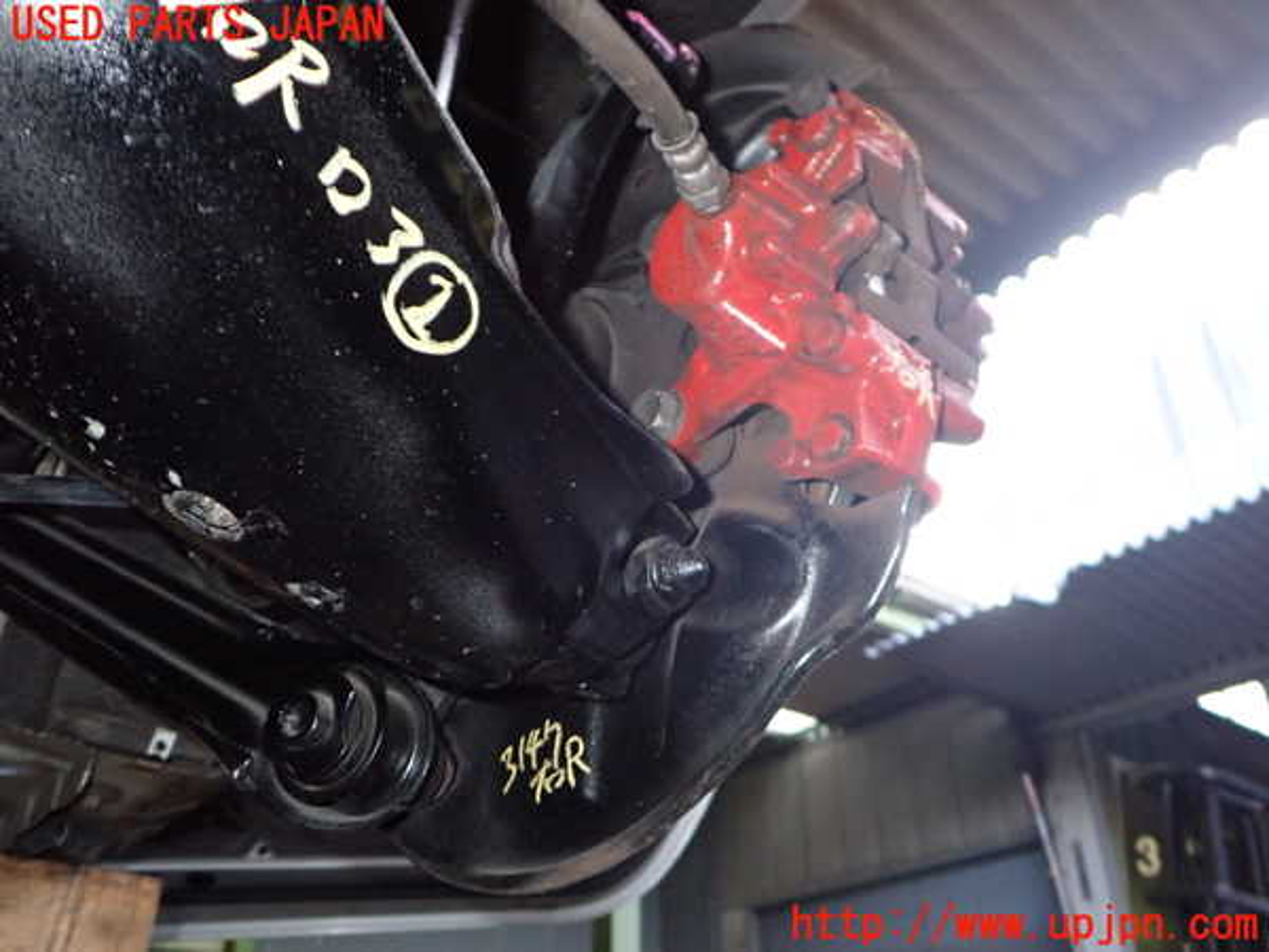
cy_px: 476
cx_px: 634
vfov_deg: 46.8
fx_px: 1100
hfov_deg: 60.0
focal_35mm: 30
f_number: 6.3
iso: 800
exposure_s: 1/30
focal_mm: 5.4
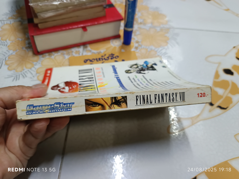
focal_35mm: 24
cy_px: 90
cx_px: 120
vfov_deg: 56.8
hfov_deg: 71.6
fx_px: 166
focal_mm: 5.31
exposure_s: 1/33.3
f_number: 1.7
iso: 1183
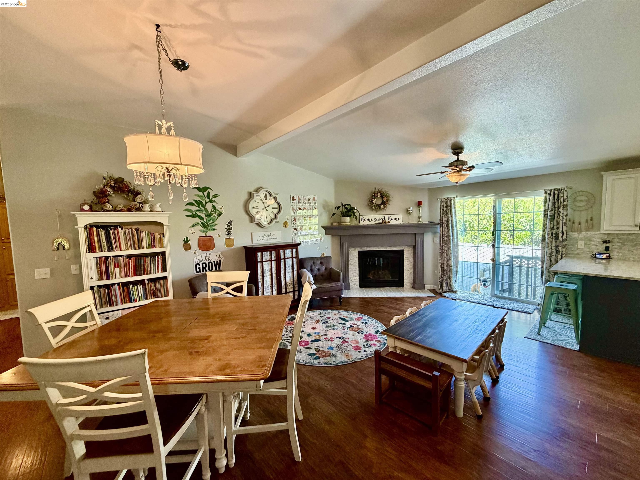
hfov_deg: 102.1
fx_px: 259
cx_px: 320
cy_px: 240
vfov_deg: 85.7
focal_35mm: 14
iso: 320
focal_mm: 2.22
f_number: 2.2
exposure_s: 1/60
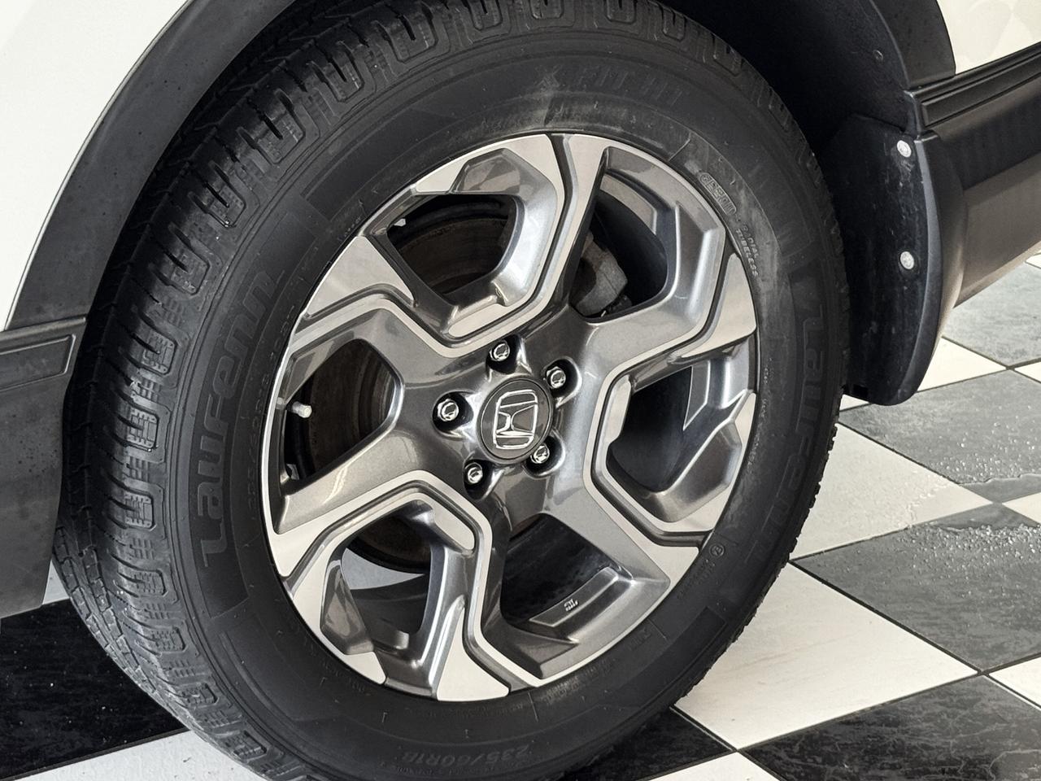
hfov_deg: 21.5
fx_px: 2737
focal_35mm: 91
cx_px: 520
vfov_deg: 16.2
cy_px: 390
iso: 160
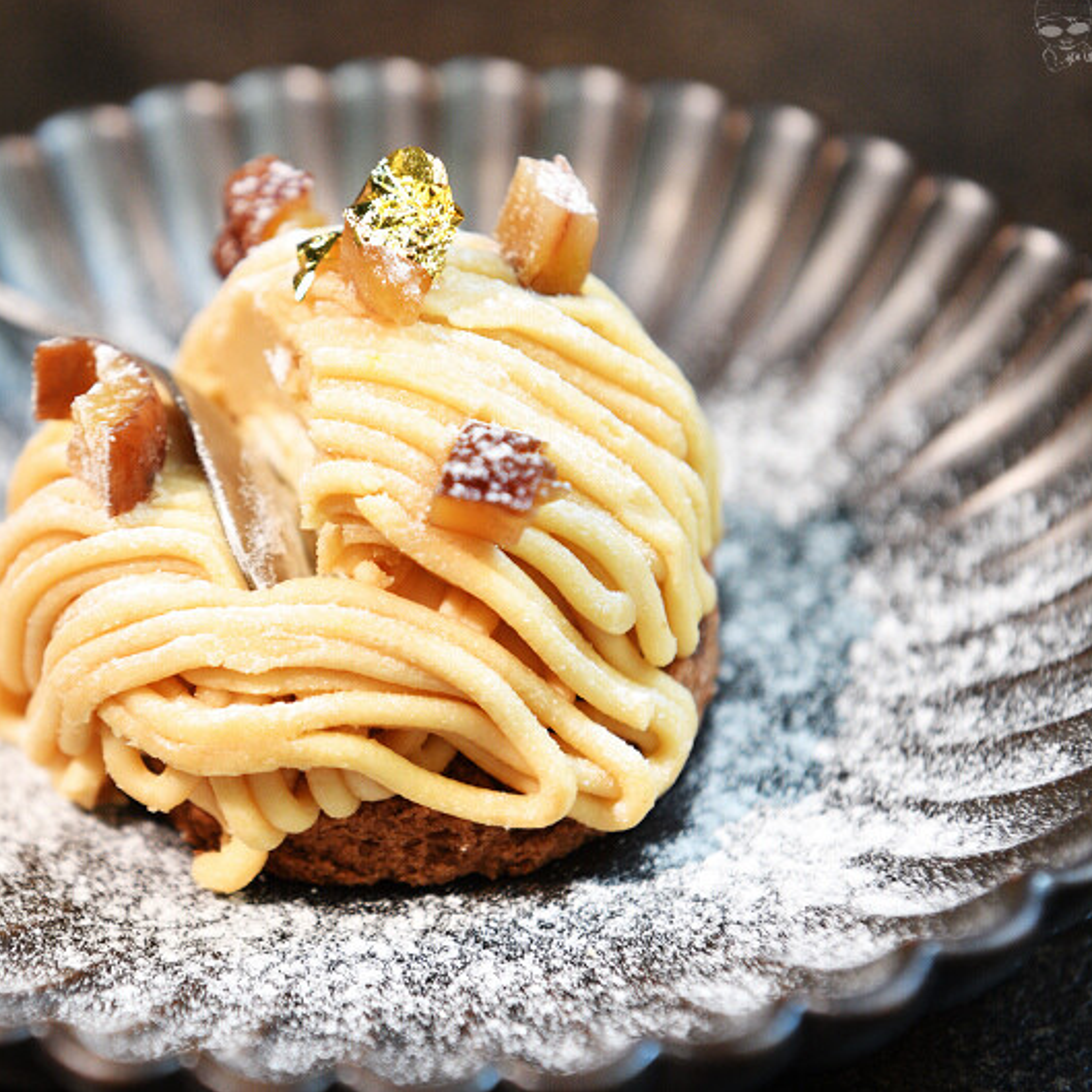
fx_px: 3212
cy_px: 544
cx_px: 279
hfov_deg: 19.2
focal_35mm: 90
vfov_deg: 19.3
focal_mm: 70
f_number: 5.6
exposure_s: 1/80
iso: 1600
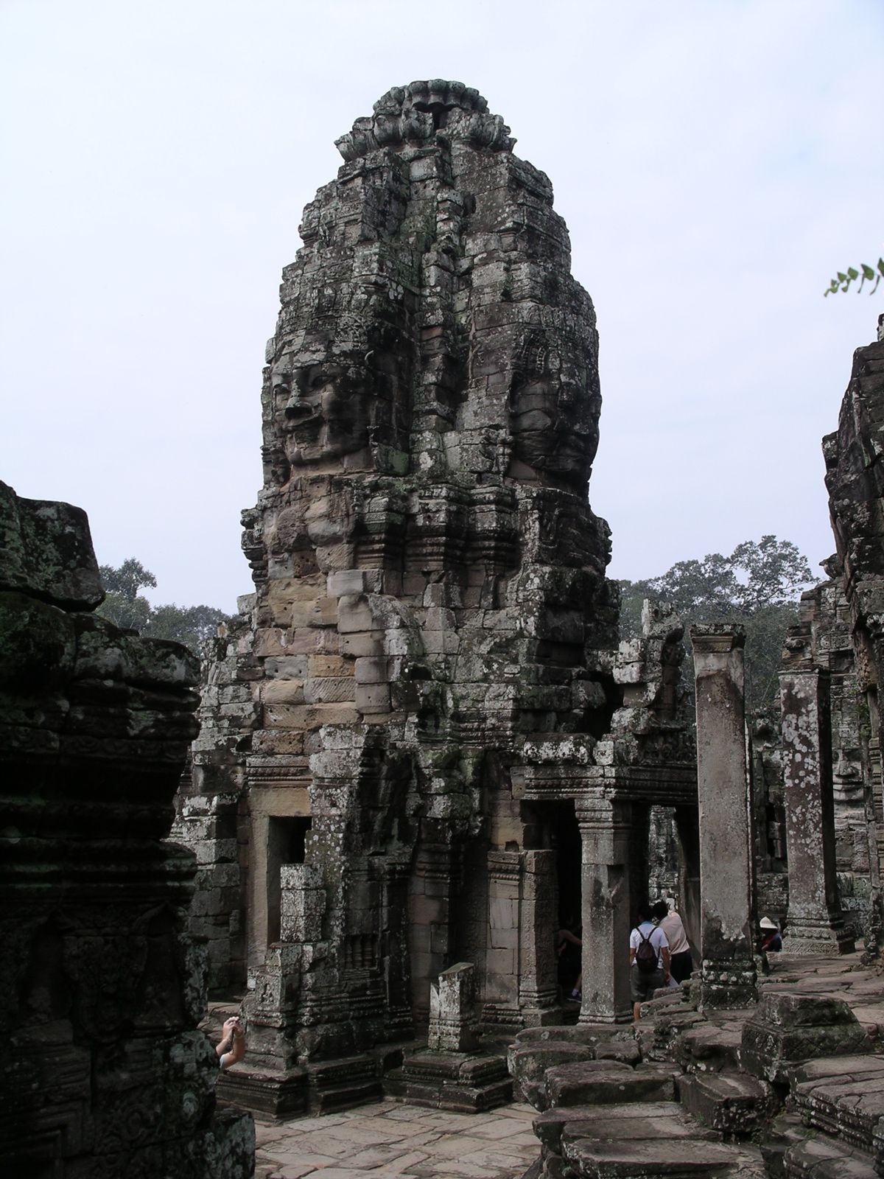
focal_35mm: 45
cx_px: 442
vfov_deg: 42.1
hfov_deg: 32.2
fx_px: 1532
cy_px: 590
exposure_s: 1/320
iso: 64
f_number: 5.6
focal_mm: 9.3
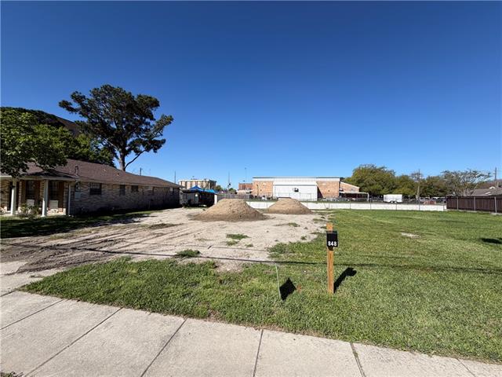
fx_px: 203
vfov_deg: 85.7
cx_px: 251
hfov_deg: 102.1
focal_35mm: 14
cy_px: 188
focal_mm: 2.22
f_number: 2.2
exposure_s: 1/985
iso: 20
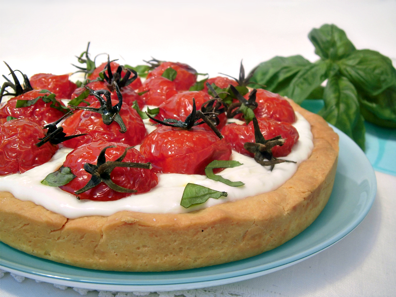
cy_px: 148
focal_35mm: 47
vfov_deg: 30.9
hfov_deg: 40.4
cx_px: 198
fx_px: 538
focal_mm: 8.3
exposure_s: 1/800
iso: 100
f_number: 3.4
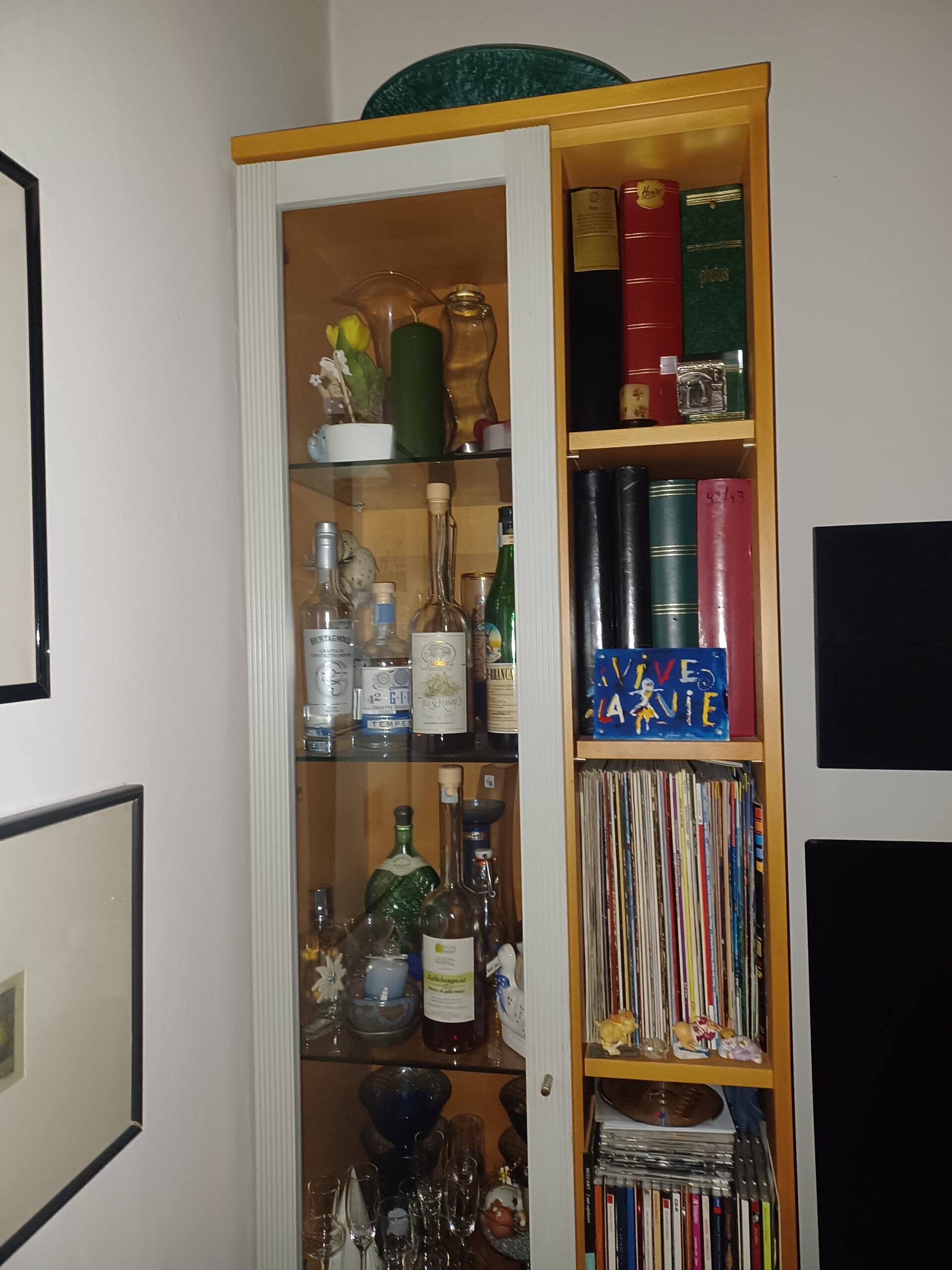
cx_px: 476
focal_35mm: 25
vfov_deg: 69.4
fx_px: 917
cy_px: 635
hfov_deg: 54.9
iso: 500
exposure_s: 1/25
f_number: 1.8
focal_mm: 4.6
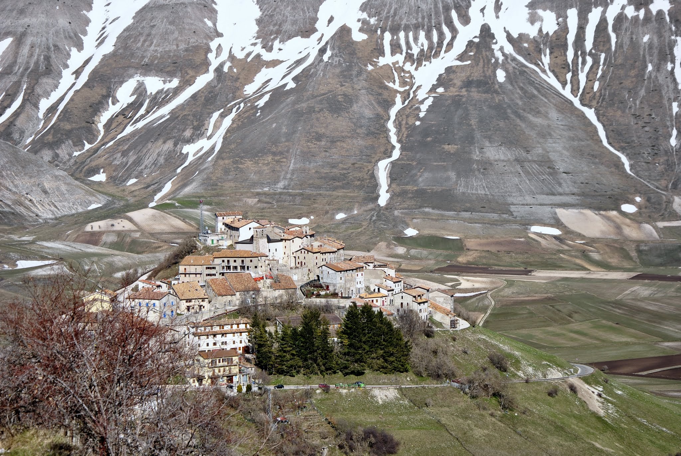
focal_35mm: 87
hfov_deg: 23.4
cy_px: 228
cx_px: 340
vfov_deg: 15.8
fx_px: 1648
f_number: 6.3
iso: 100
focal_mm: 58
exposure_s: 1/640
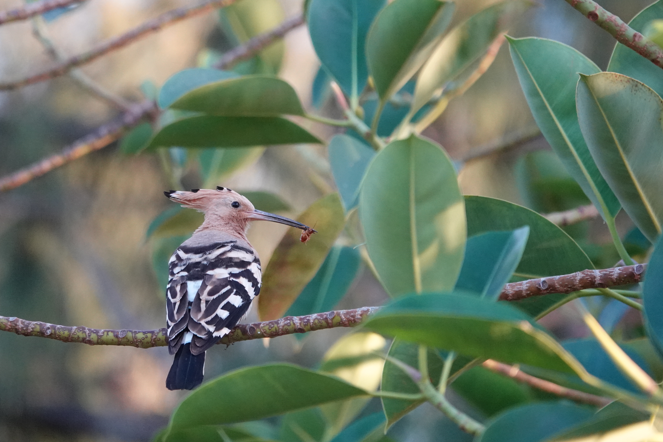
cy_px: 222
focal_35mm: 780
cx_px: 289
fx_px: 14364
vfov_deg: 1.8
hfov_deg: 2.6
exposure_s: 1/320
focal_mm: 220
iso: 1600
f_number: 4
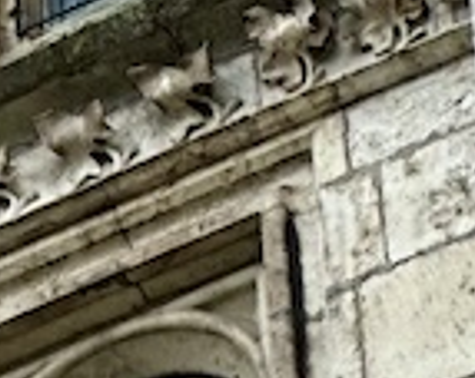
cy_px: -1476
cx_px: -502
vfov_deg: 2.5
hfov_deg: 3.2
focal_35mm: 596
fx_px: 8367
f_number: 2.8
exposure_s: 1/172
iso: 32
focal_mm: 9
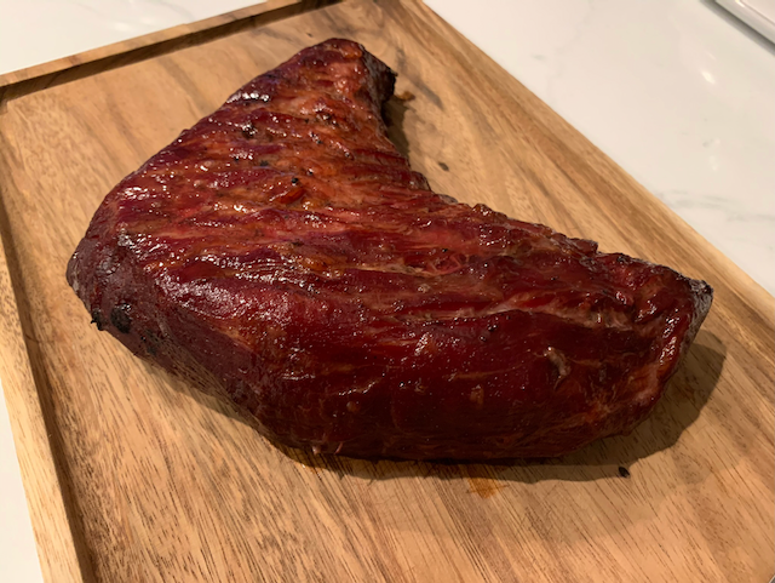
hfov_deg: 67.3
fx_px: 583
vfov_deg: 53.1
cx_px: 388
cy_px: 292
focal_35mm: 26
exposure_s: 1/40
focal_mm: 4.25
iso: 320
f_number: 1.8
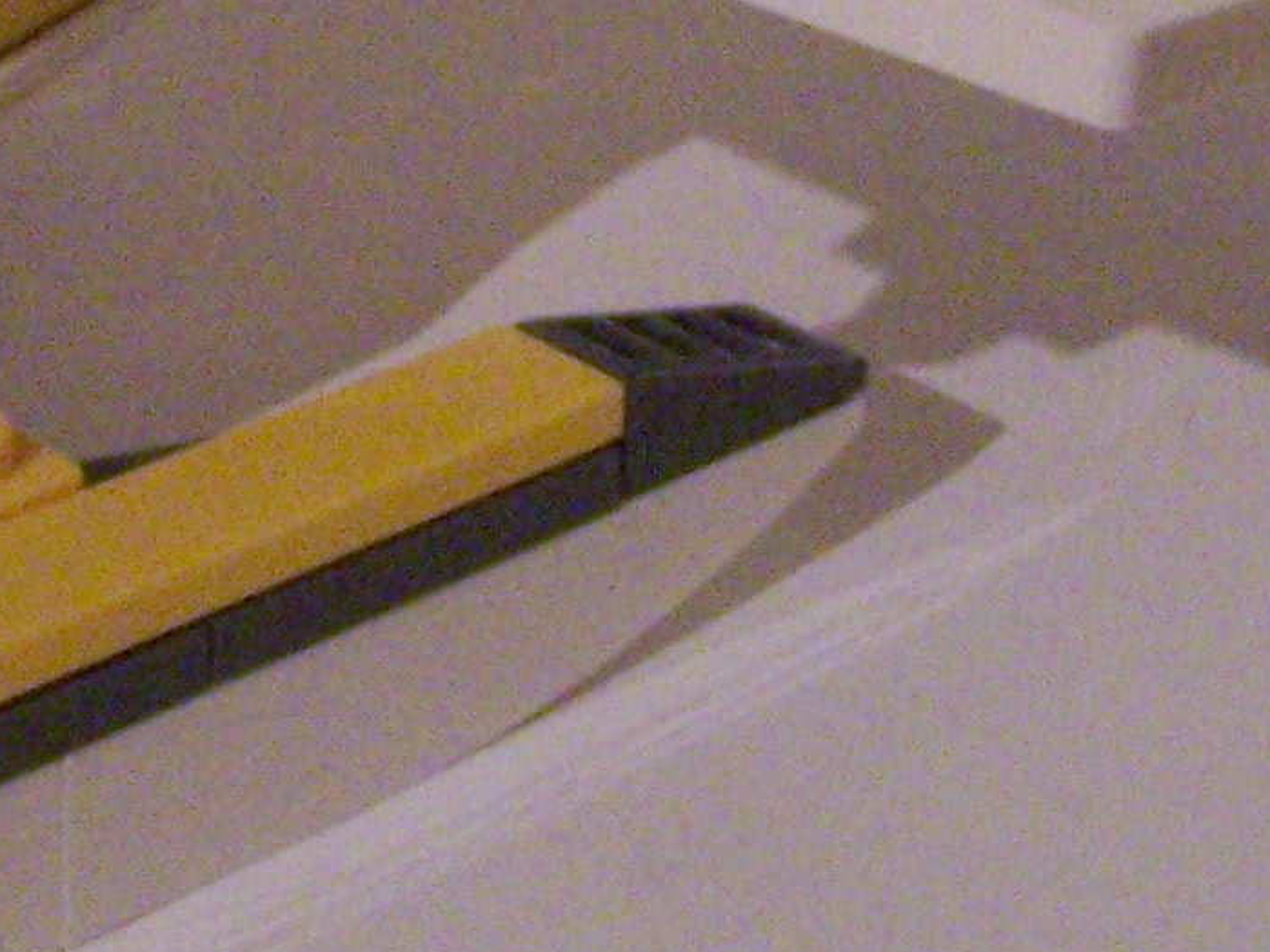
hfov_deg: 13.9
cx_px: -4
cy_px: -164
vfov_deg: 10.4
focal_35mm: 140
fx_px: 5135
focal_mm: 6.3
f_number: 7.1
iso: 400
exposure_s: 1/4
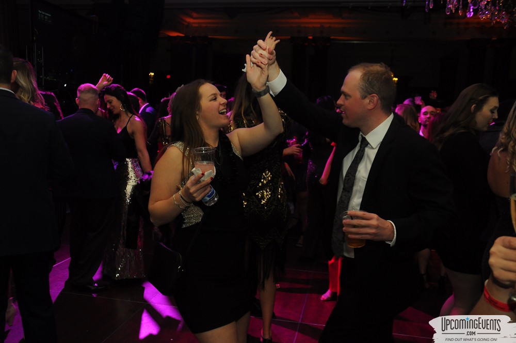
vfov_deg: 39.9
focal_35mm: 33
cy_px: 172
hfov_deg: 57.3
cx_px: 258
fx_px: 472
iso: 800
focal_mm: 22
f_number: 5.6
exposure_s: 1/60
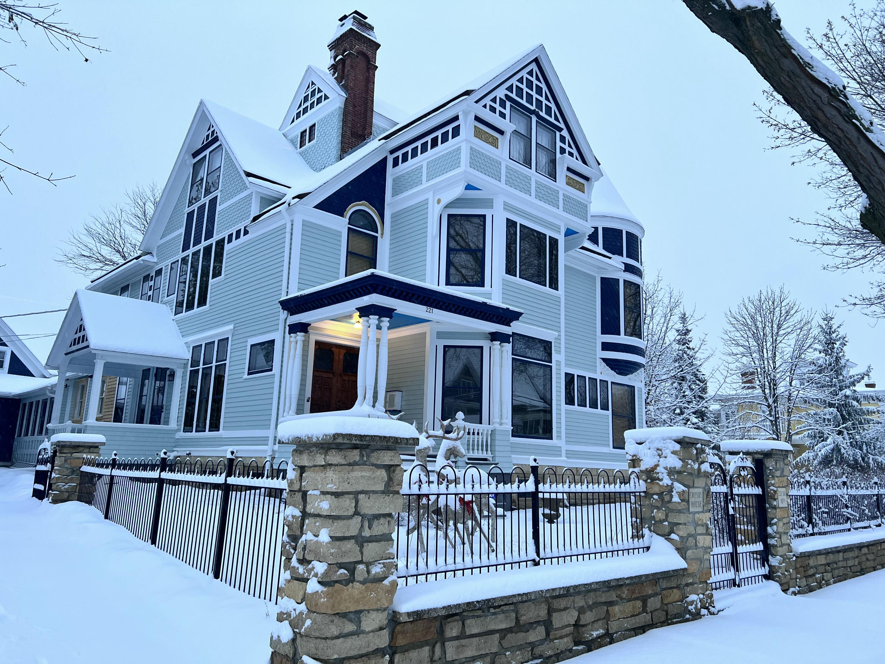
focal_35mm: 26
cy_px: 332
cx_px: 442
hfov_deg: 67.3
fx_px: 665
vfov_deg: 53.1
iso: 125
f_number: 1.5
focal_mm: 5.7
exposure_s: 1/121
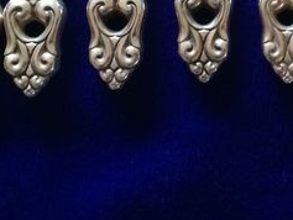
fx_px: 965
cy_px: -142
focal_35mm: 114
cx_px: 313
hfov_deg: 16.8
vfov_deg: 12.2
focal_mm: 4.12
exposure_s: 1/30
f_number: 2.2
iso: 125
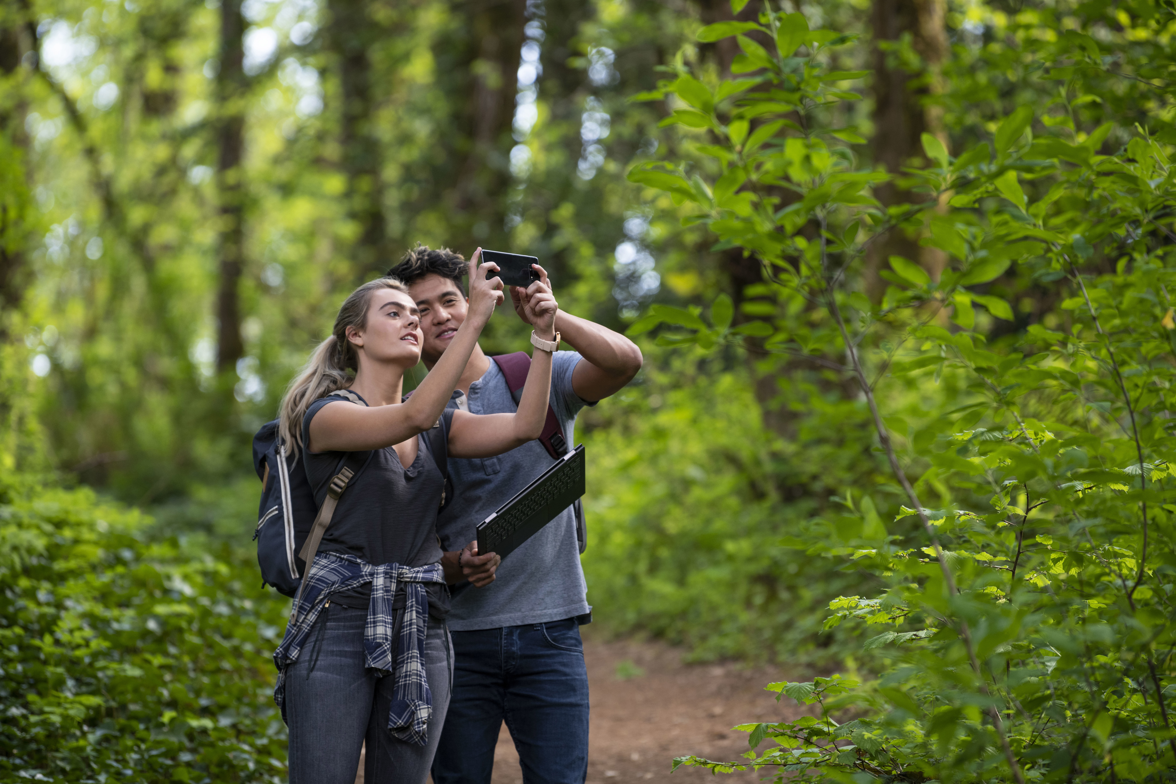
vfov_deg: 6.9
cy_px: 392
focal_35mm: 200
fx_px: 6533
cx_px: 588
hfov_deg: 10.3
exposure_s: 1/200
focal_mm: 200
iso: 500
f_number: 3.5
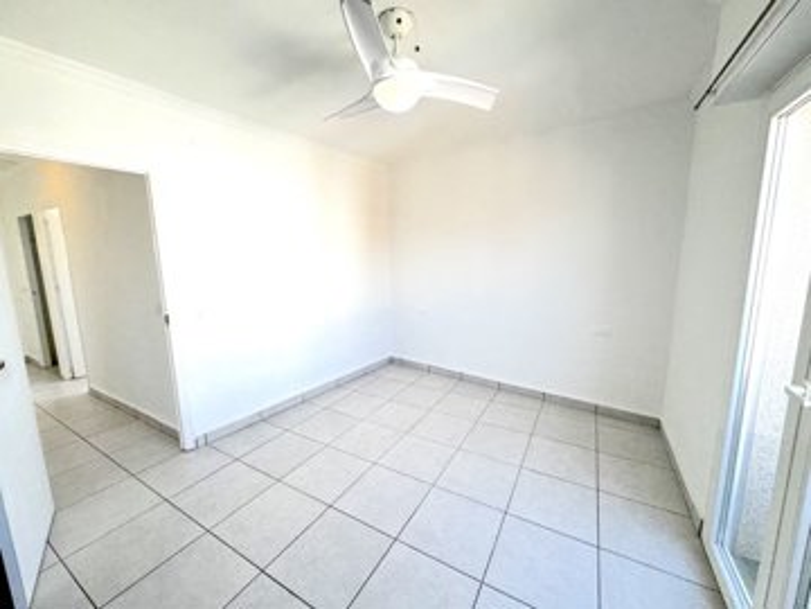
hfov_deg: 102.1
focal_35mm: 14
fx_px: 328
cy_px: 304
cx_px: 406
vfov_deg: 85.7
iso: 40
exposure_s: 1/128
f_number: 2.2
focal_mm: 2.22
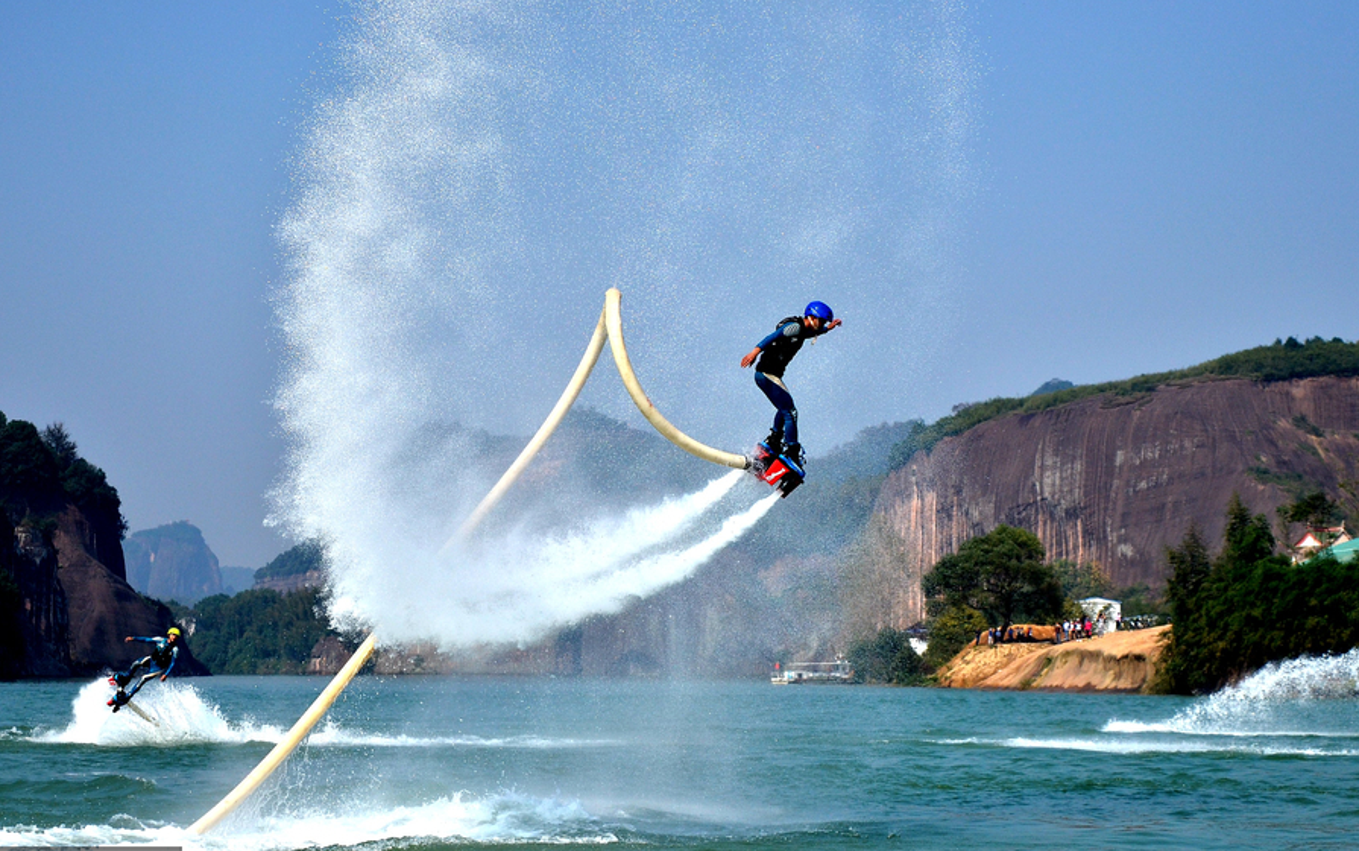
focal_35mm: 85
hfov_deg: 24.5
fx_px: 3131
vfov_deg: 15.5
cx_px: 679
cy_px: 439
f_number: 6.3
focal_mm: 55
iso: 320
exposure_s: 1/3200
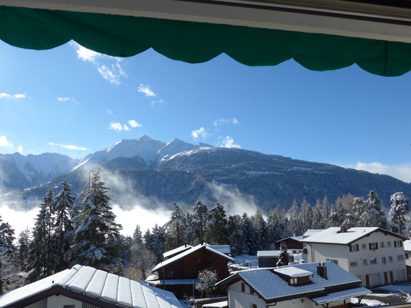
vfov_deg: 48.2
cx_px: 206
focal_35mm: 29
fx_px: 344
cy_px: 154
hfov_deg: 61.7
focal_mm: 6
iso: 80
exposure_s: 1/2000
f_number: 3.2
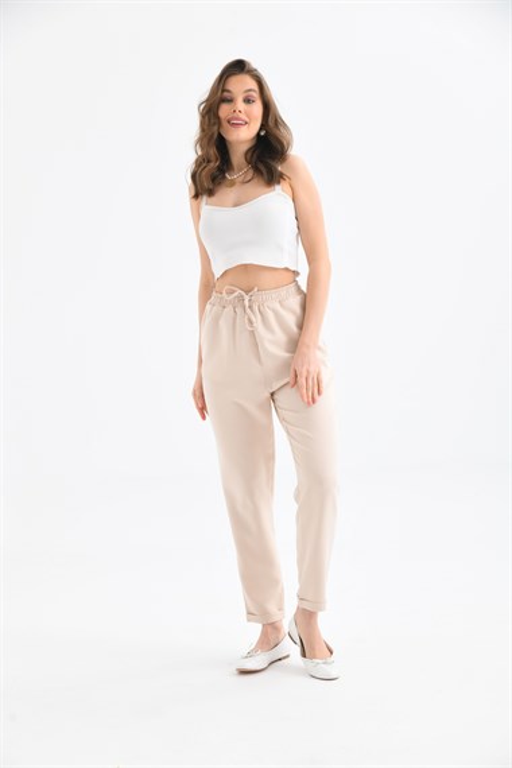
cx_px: 256
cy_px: 384
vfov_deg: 36.2
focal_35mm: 55
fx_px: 1173
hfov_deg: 24.6
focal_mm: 55
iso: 160
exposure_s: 1/125
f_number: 6.3
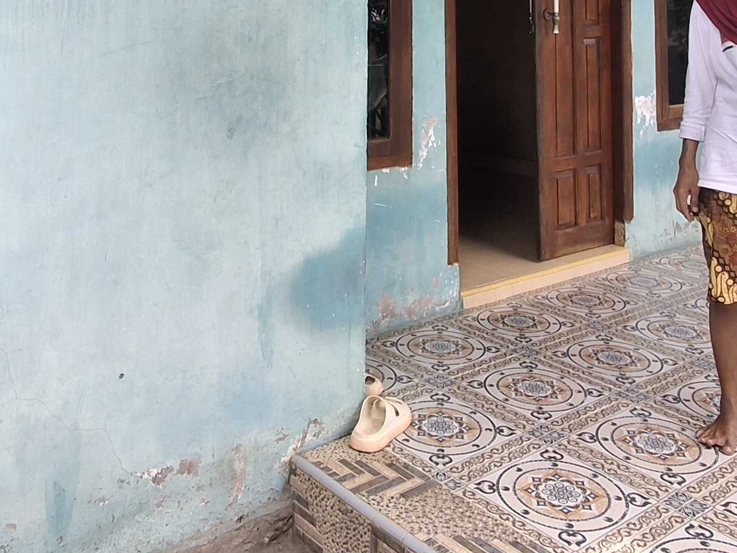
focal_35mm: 42
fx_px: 894
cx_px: 327
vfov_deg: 31.6
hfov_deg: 44.7
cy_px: -7
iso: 40
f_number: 2.2
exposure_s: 1/286
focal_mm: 1.64
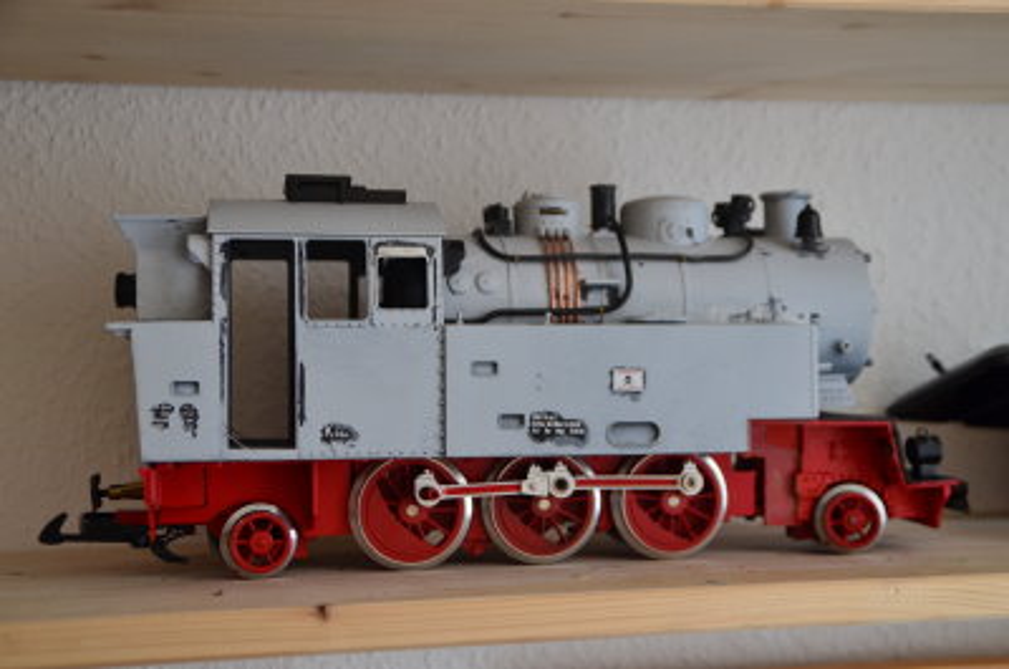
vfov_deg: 25.6
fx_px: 1469
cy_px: 334
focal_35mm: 52
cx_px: 504
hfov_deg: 37.9
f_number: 4.2
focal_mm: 35
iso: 400
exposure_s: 1/60
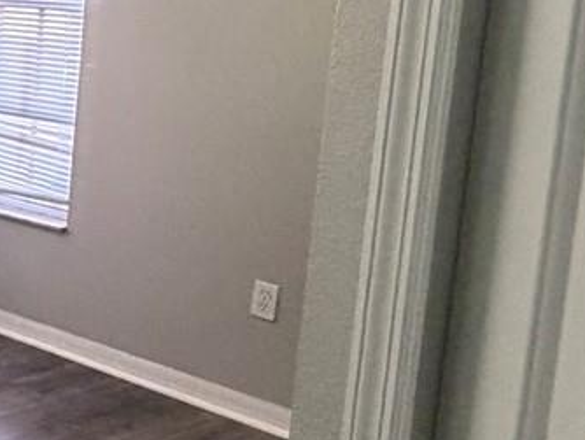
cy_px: 82
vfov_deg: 21.7
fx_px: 1133
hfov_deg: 21.1
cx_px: -426
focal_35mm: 67
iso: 500
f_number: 2.2
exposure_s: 1/60
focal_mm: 2.22
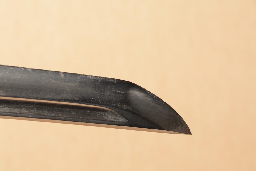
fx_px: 1073
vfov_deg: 9.1
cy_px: 86
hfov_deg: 13.6
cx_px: 127
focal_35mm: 151
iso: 400
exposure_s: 1/2
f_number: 11
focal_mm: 100
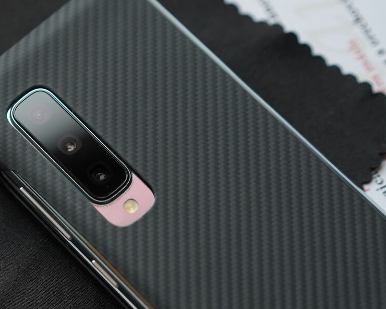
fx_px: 1531
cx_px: -2
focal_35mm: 134
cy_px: 167
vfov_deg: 11.5
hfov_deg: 14.1
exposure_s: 1/160
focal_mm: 55
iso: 500
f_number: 2.8
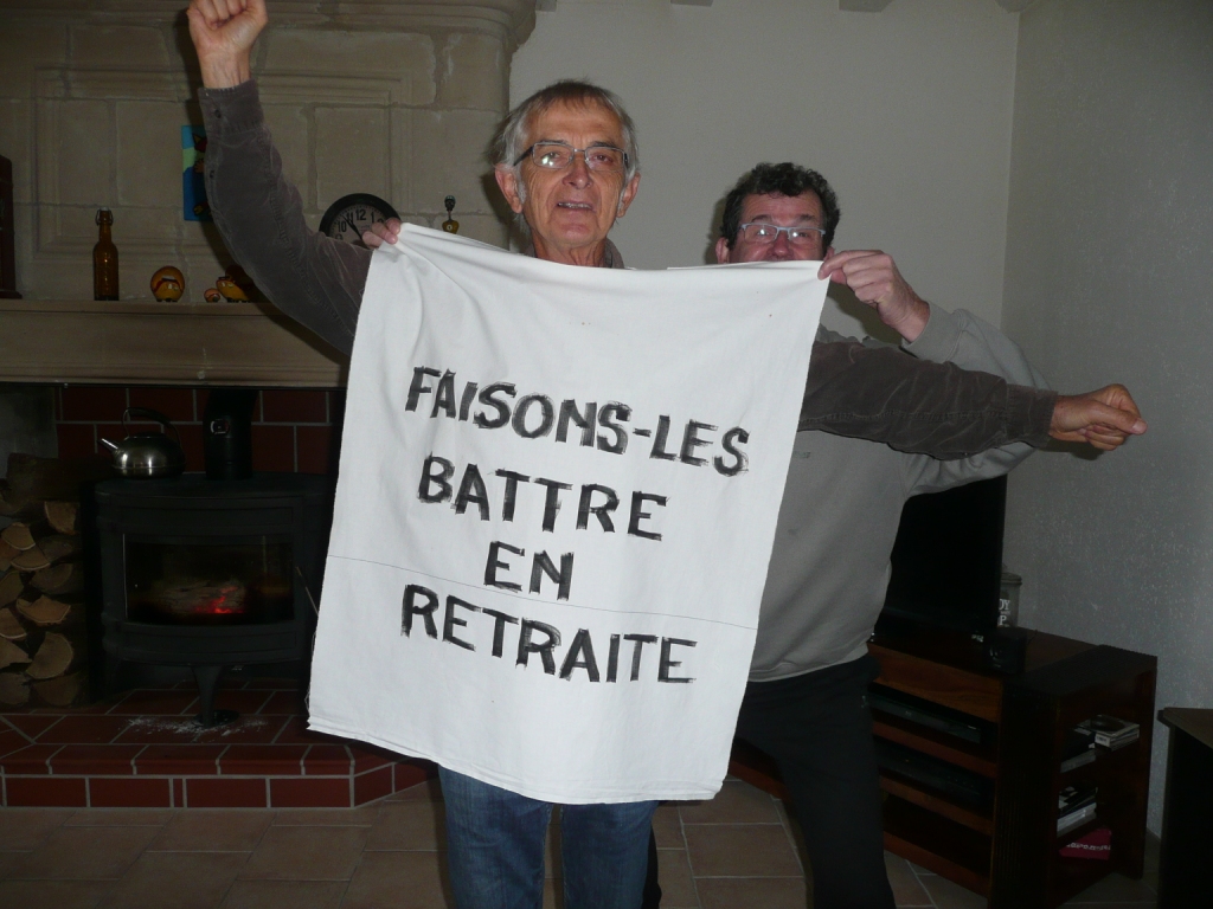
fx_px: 981
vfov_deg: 49.7
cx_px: 606
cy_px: 454
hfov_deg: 63.4
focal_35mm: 28
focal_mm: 4.6
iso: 125
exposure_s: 1/30
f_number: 3.3
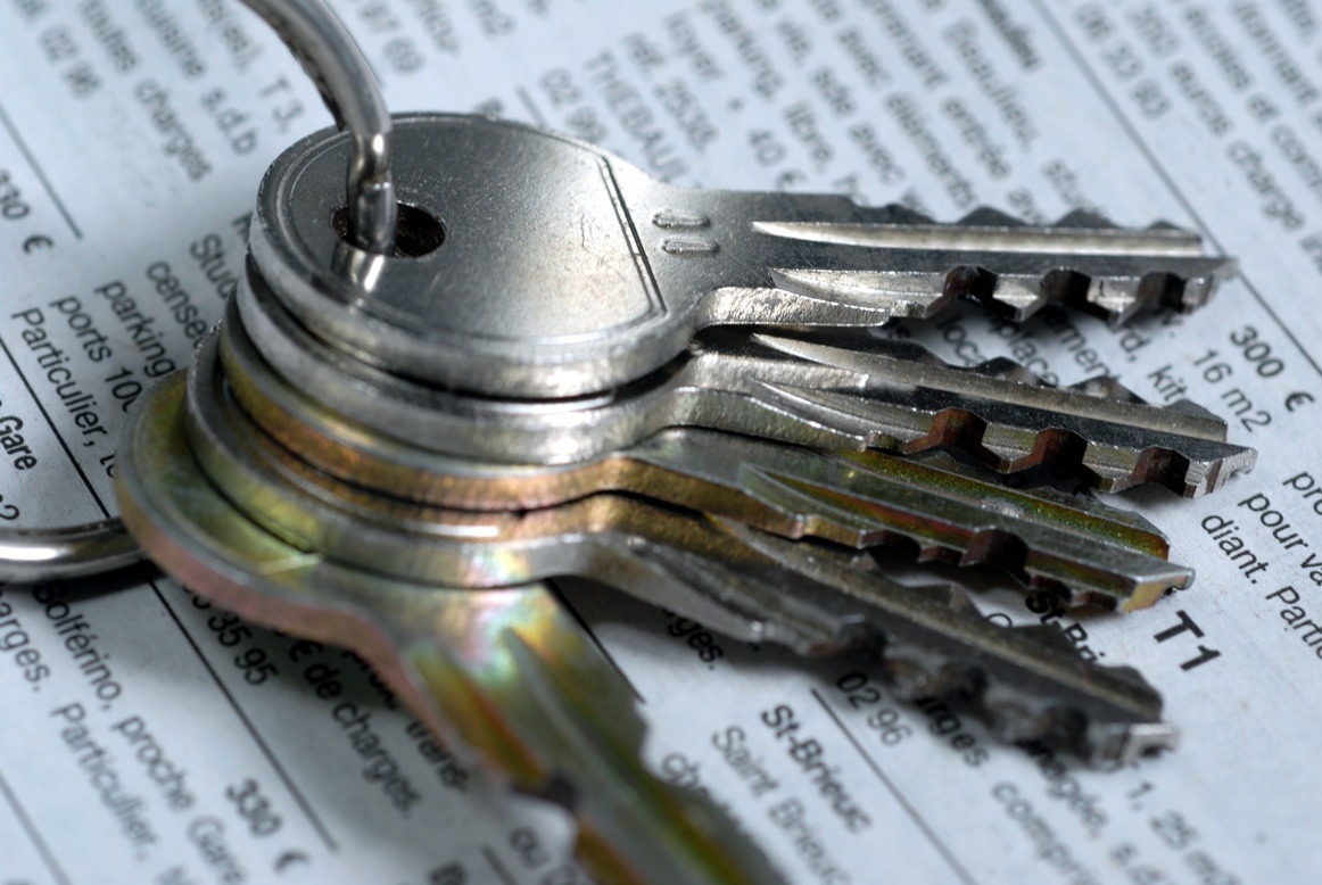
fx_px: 3309
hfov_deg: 22.6
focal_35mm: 90
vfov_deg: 15.2
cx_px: 661
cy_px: 442
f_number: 8
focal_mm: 60
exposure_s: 1/13
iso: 100
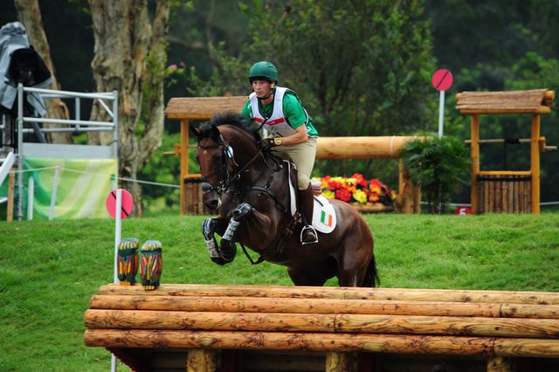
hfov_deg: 6.6
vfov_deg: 4.4
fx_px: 4811
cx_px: 280
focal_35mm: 310
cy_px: 186
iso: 640
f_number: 5.3
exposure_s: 1/640
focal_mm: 310
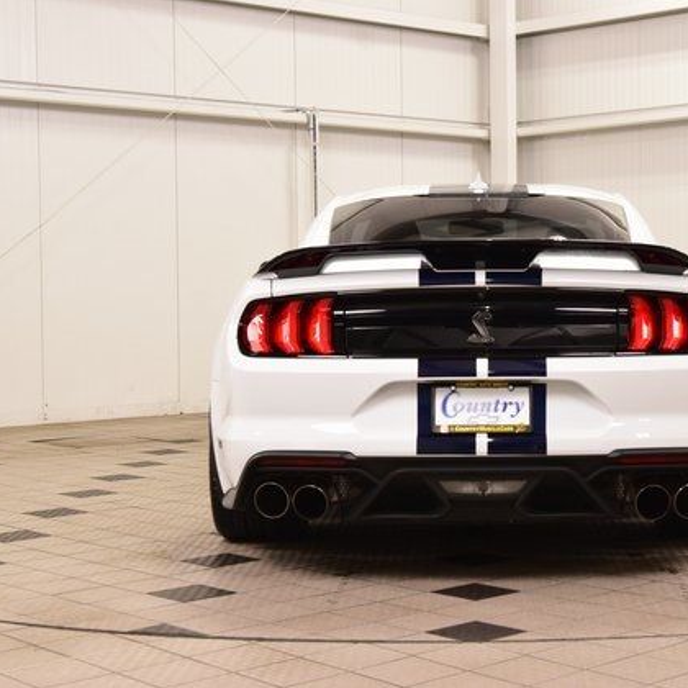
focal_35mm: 70
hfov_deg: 24.5
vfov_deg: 24.7
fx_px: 1574
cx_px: 482
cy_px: 348
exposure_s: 1/60
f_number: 8
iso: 1400
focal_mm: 36
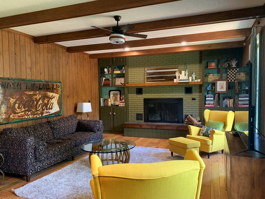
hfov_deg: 65.3
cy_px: 102
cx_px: 134
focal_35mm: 27
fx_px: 207
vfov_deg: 51.4
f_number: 1.8
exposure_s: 1/60
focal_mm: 4.25
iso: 320
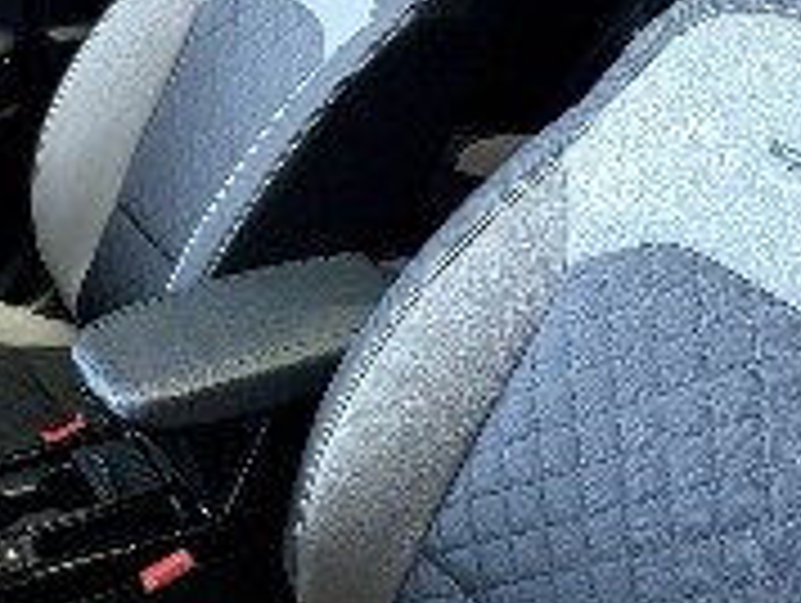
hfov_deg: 33.8
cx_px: 234
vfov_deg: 25.4
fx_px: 1298
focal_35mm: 56
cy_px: 536
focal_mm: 6.76
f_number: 1.78
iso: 640
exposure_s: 1/50
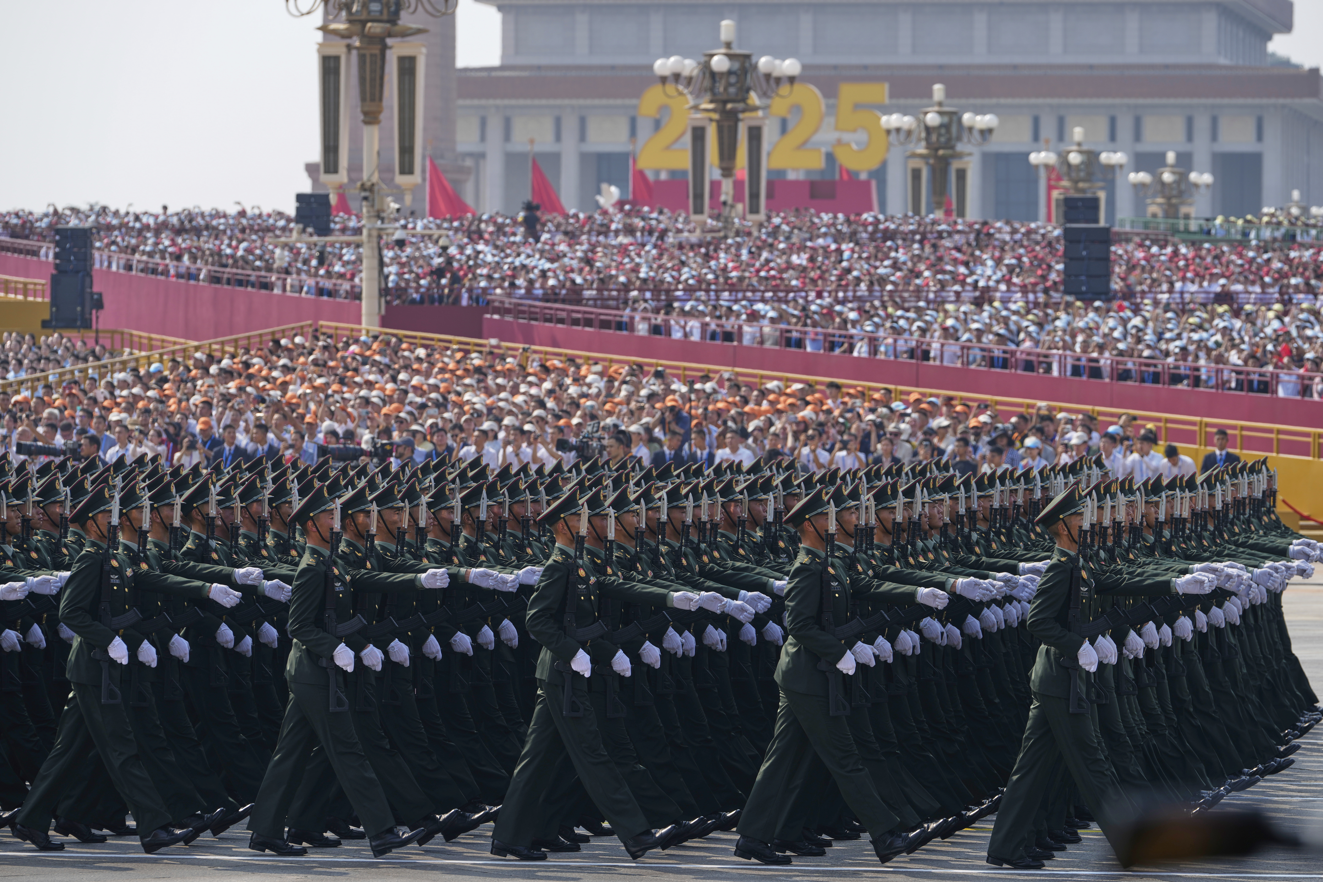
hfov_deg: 11.7
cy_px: 441
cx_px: 662
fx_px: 6468
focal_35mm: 176
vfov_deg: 7.8
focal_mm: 176
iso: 50
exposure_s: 1/320
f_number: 6.3
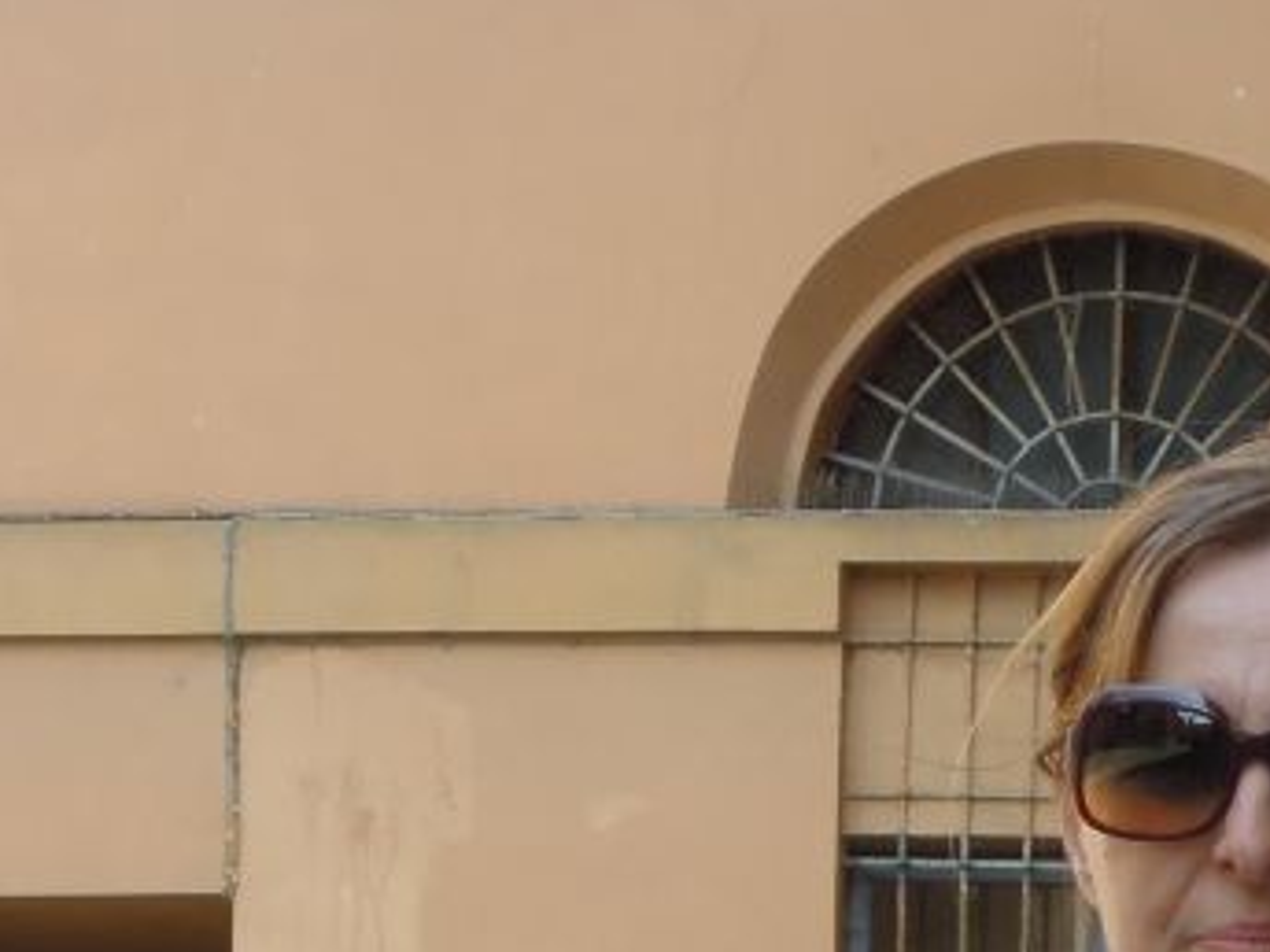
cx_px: 1167
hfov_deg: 6.6
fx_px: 10933
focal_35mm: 298
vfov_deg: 5.0
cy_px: 1199
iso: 160
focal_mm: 17.9
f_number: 4.9
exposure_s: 1/200
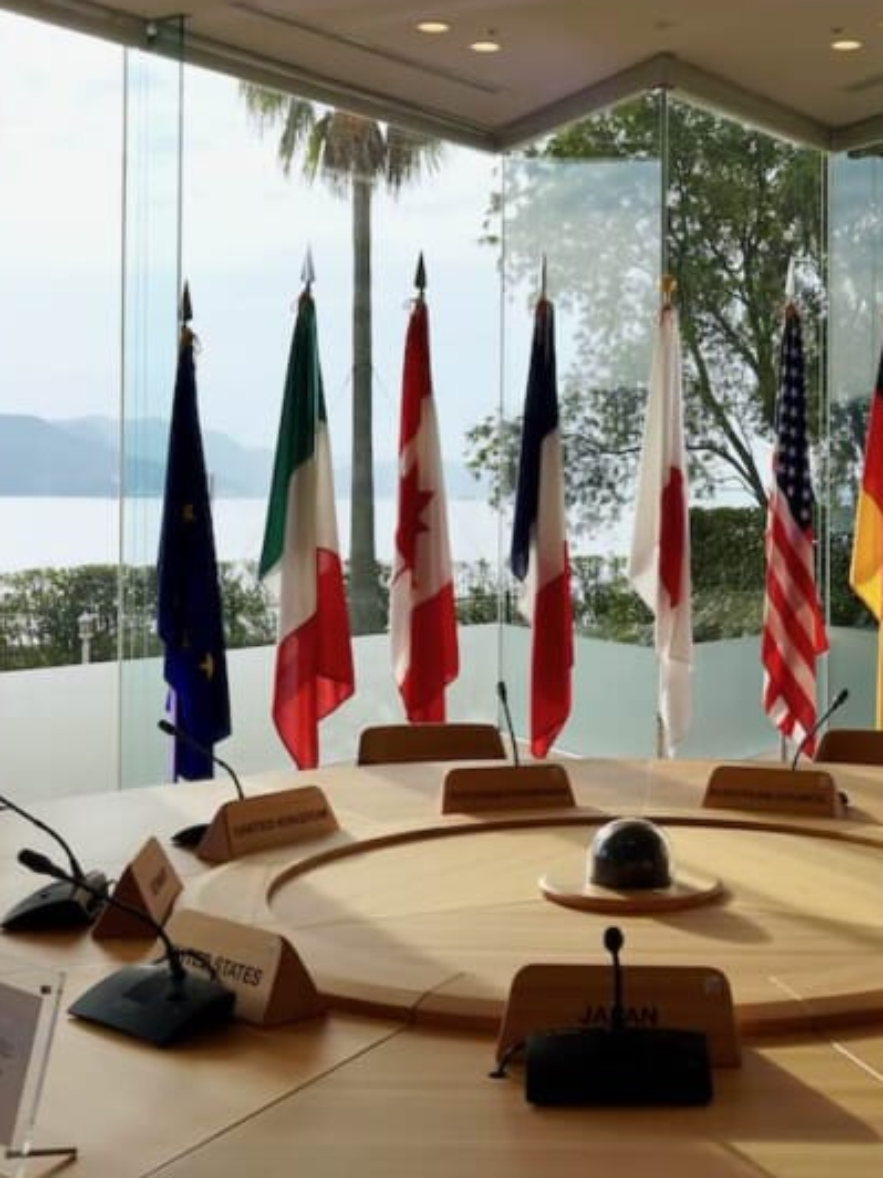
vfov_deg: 38.1
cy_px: 480
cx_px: 617
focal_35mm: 50
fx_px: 1701
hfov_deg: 28.8
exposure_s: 1/100
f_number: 8
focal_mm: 18
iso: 100
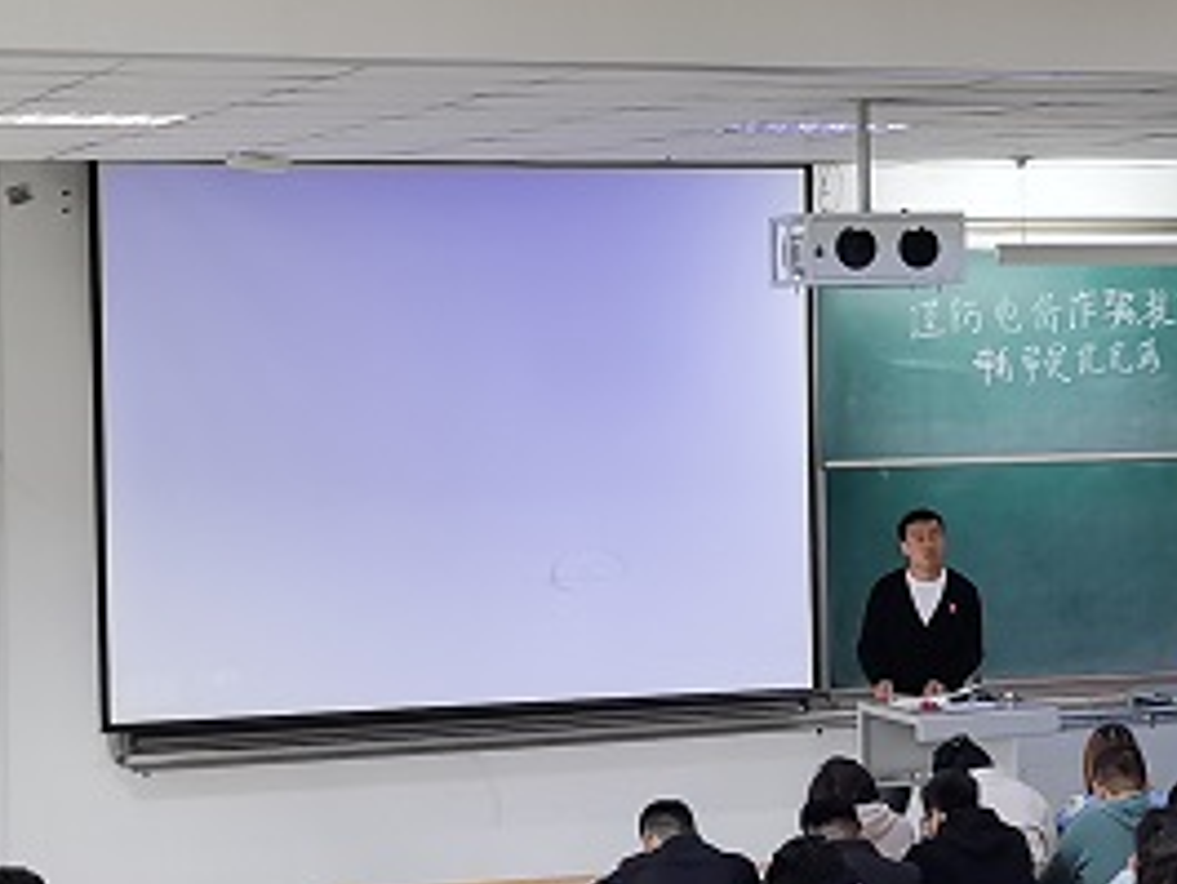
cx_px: 1155
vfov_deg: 12.8
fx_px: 3946
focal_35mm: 116
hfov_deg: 16.6
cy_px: 480
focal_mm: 5.58
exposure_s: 1/50
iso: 250
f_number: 1.8
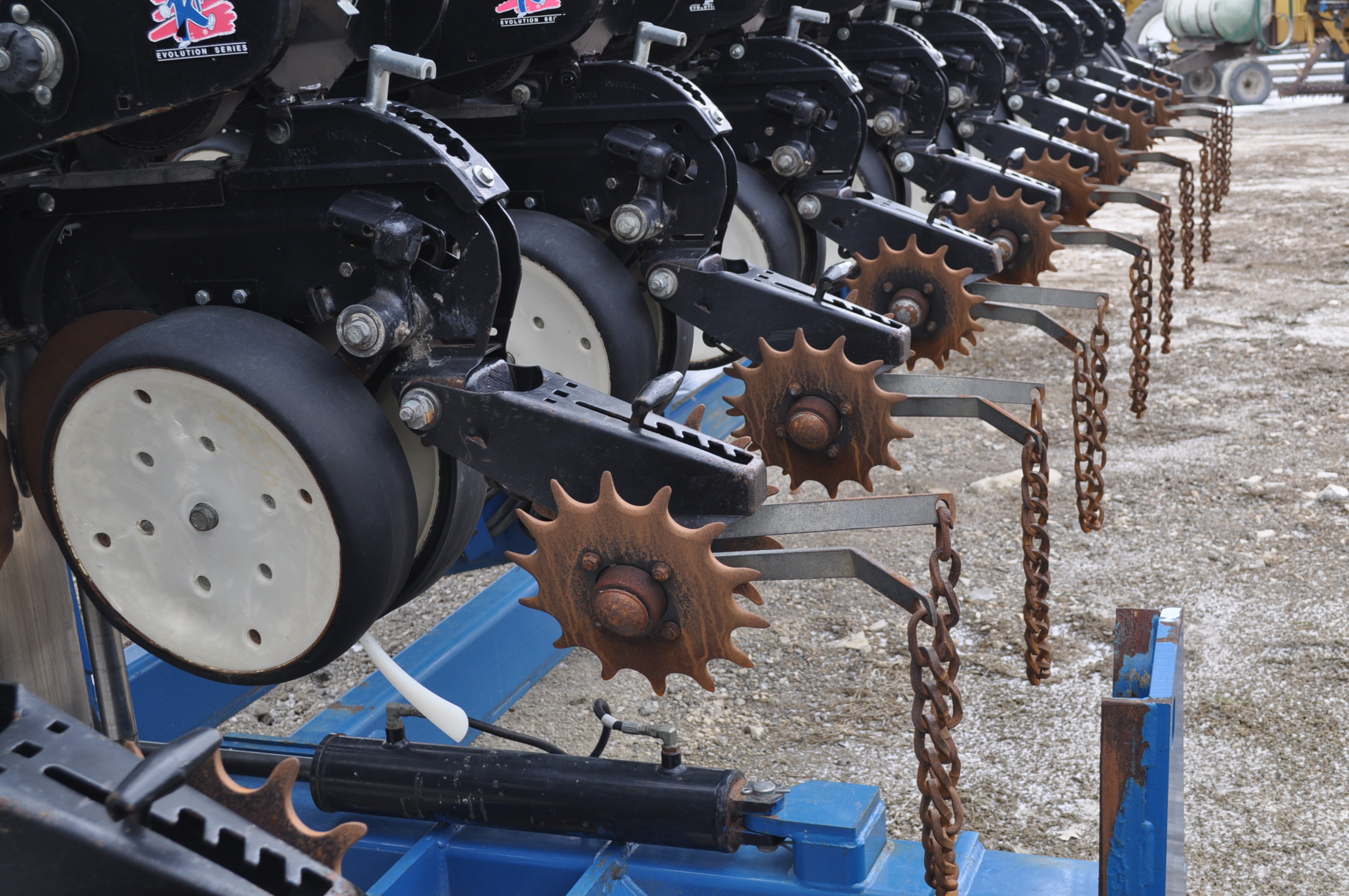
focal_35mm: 45
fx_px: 1684
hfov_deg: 43.7
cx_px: 674
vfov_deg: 29.8
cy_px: 448
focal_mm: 30
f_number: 6.3
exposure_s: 1/160
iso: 200
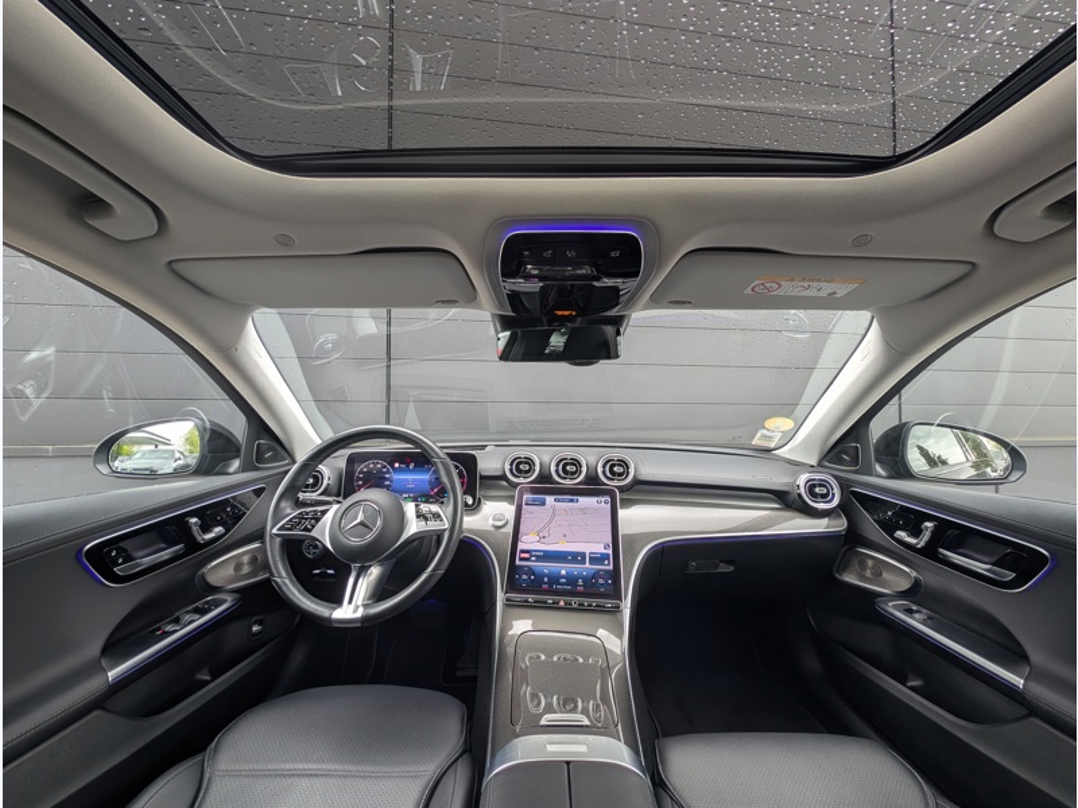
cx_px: 539
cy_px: 404
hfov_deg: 110.5
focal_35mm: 12
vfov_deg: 94.5
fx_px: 374
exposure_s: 1/71.3
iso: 37
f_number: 1.95
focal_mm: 2.23
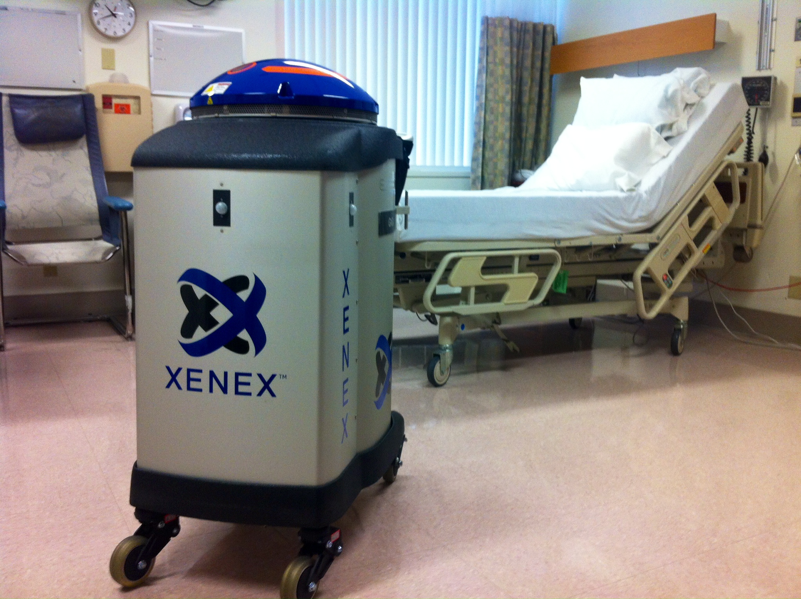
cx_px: 400
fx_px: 809
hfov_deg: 52.7
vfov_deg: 40.6
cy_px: 300
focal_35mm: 35
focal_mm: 3.85
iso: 125
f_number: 2.8
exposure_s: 1/15
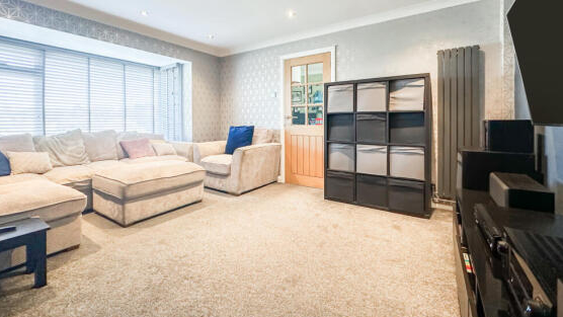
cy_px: 140
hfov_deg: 99.3
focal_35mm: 16
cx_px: 270
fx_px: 239
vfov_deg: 66.9
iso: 320
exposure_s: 1/50
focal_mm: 2.22
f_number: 2.2
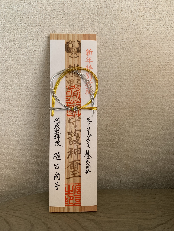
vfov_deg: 67.3
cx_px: 87
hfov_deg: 53.1
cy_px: 116
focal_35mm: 26
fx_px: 174
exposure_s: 1/121
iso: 80
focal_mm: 4.25
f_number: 1.8
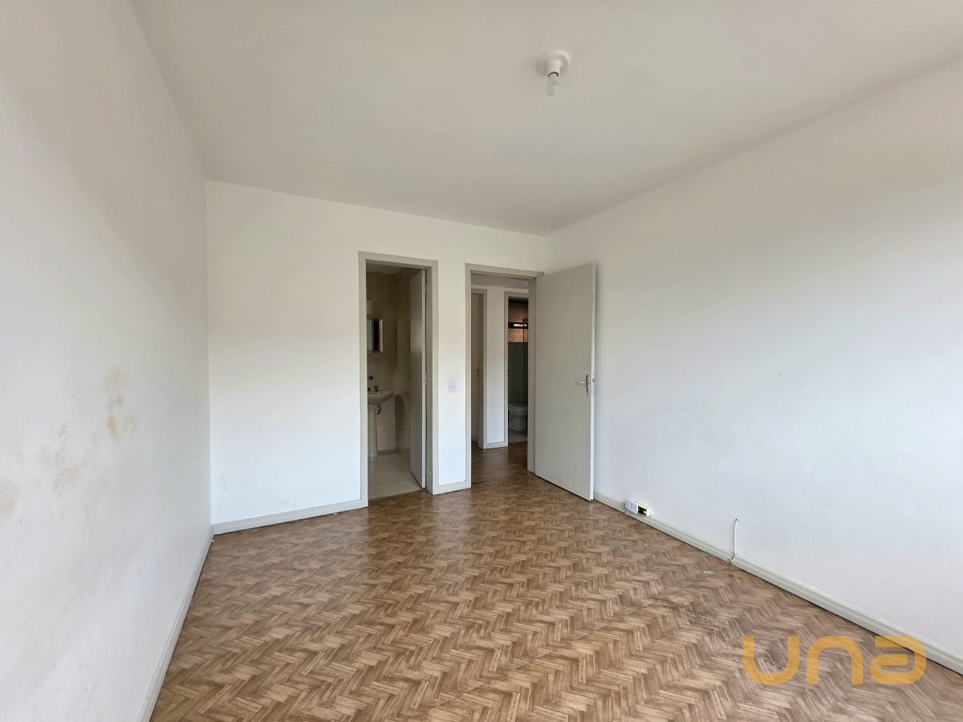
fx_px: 362
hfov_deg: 106.2
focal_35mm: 13
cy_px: 361
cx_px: 482
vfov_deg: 89.9
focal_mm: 2.2
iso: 25
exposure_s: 1/120
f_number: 1.9
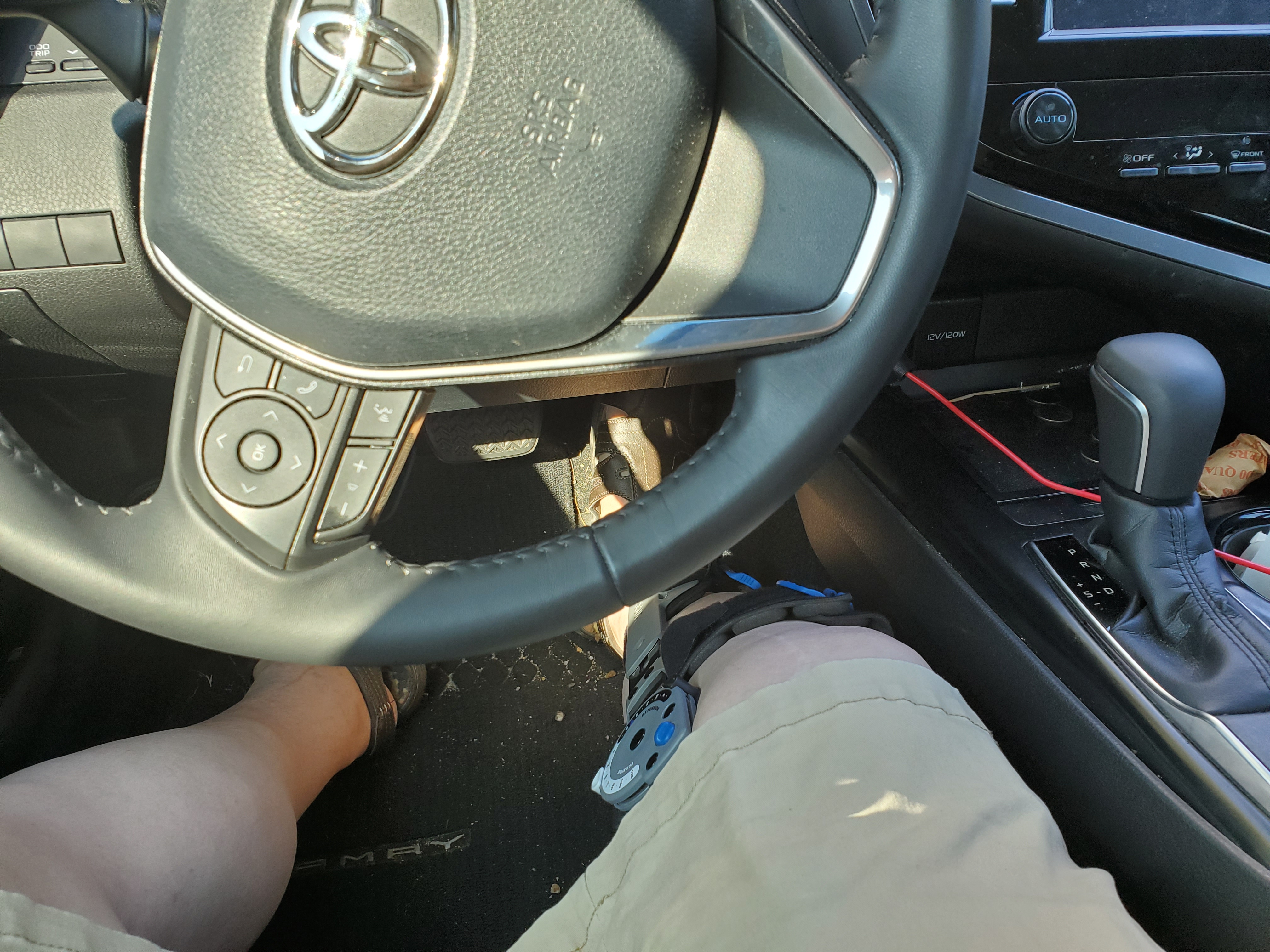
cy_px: 476
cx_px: 635
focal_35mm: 26
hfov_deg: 67.3
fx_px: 954
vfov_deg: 53.1
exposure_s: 1/85
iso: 80
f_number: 2.4
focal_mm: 4.3
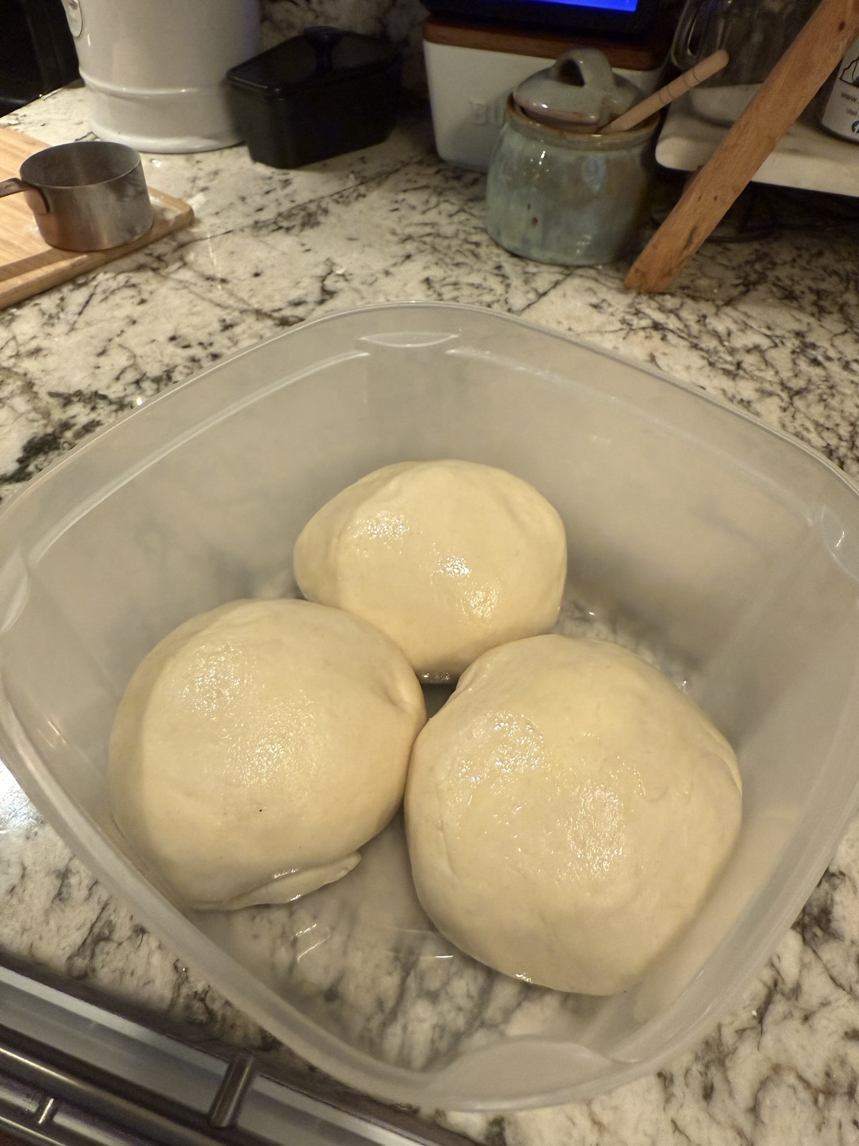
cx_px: 430
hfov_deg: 56.8
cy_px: 573
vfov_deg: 71.6
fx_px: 794
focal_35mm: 24
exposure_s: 1/60
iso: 320
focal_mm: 2.22
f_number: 2.2
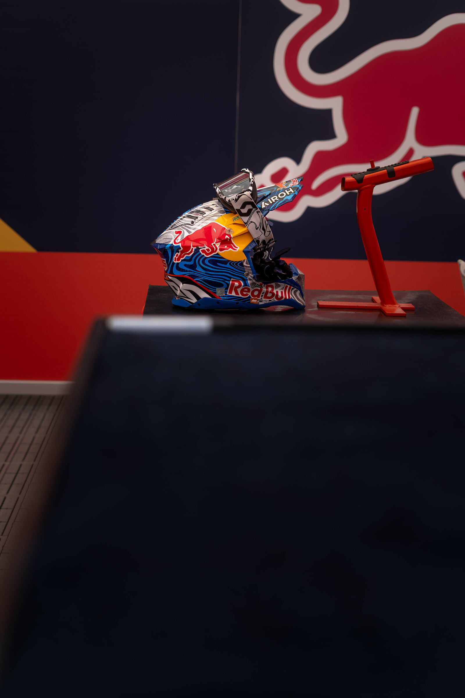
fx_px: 969
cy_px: 349
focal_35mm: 50
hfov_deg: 27.0
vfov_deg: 39.6
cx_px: 232
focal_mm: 50
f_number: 2.5
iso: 100
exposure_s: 1/640
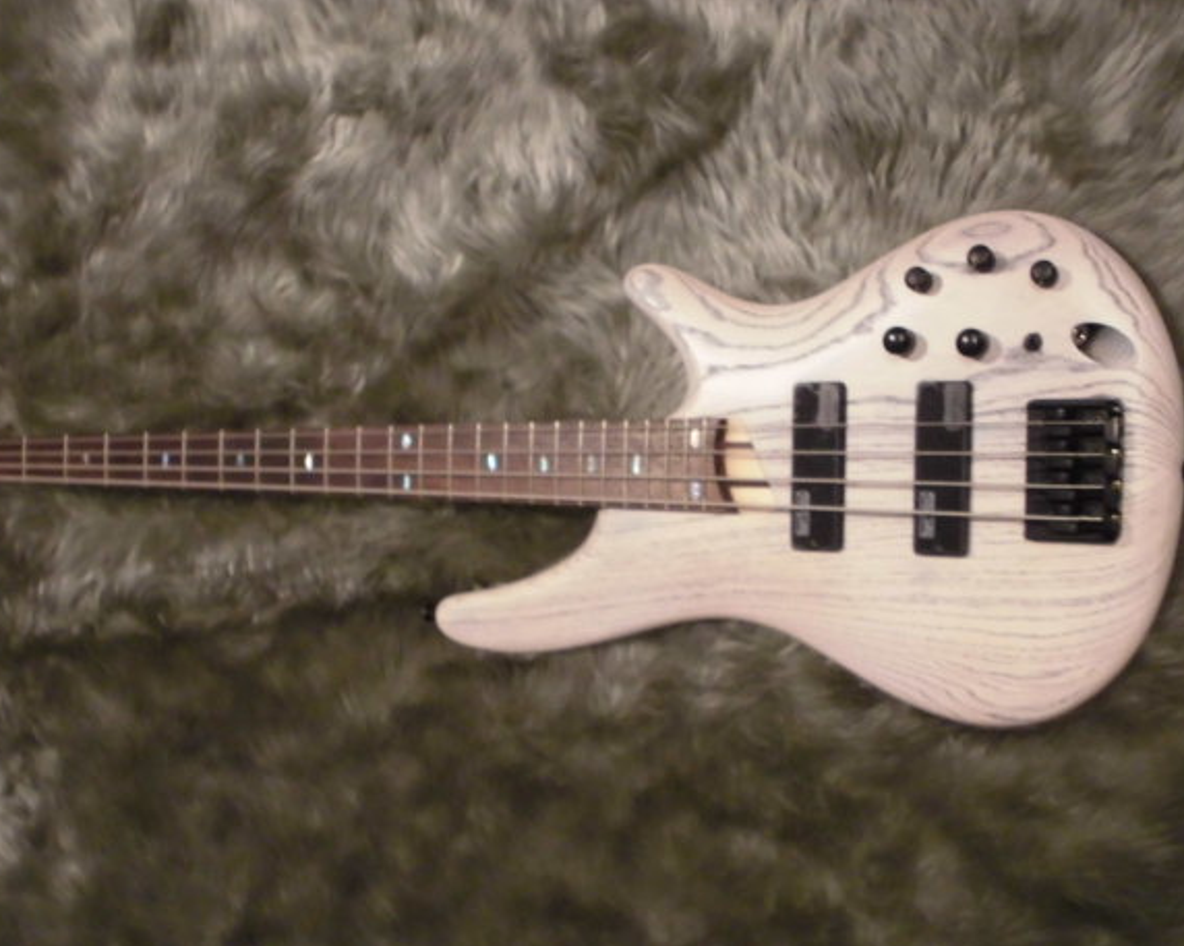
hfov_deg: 39.5
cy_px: 495
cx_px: 532
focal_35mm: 47
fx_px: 1646
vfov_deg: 32.1
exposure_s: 1/3.33
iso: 400
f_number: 4.5
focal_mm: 7.8
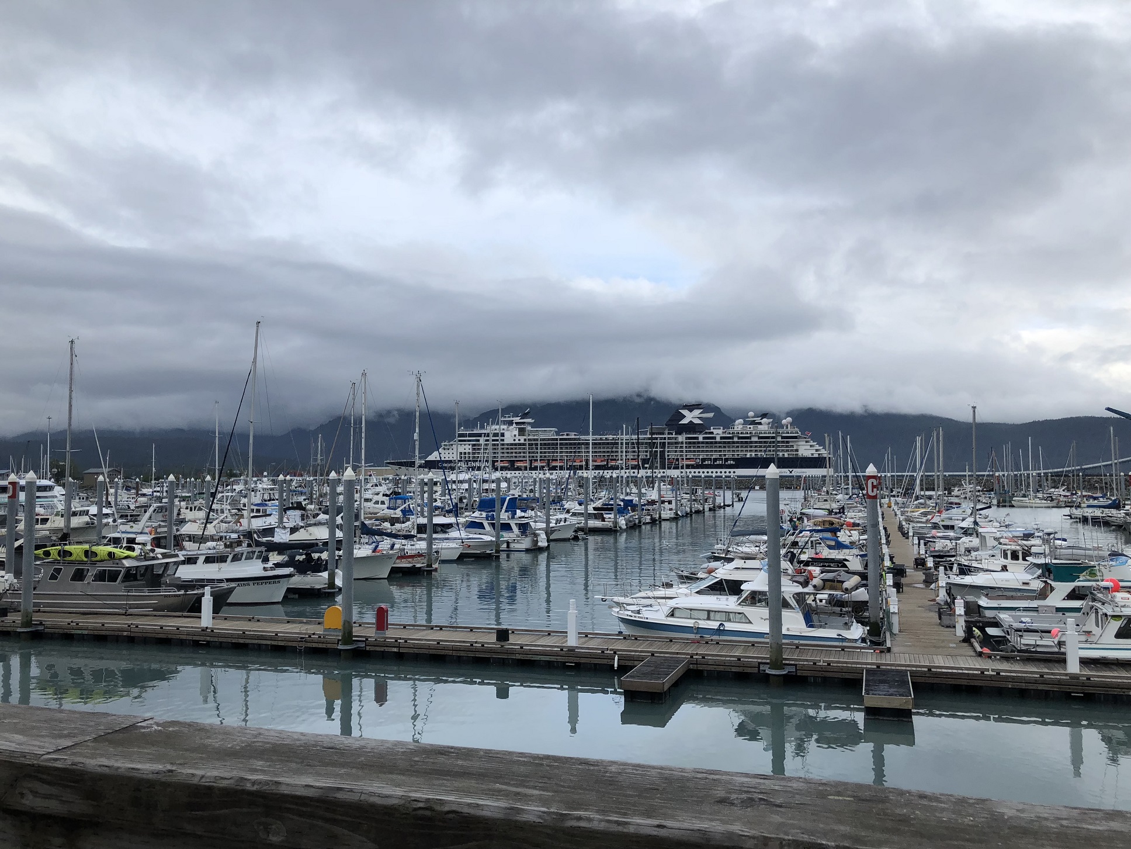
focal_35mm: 28
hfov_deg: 63.4
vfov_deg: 49.7
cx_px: 566
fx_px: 915
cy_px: 424
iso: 20
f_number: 1.8
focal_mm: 3.99
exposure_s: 1/1869
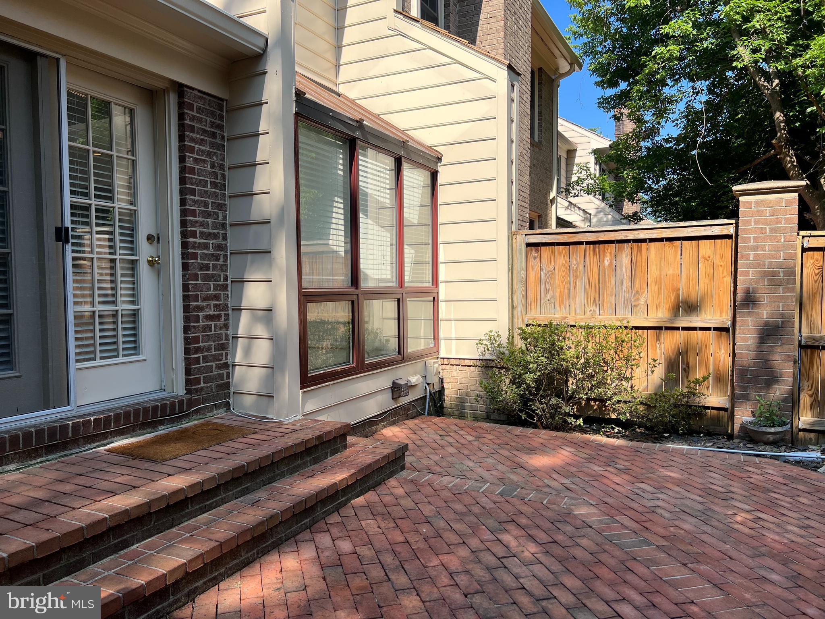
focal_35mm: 26
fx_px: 620
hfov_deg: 67.3
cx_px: 412
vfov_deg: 53.1
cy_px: 310
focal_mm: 5.7
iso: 50
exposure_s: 1/2299
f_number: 1.5
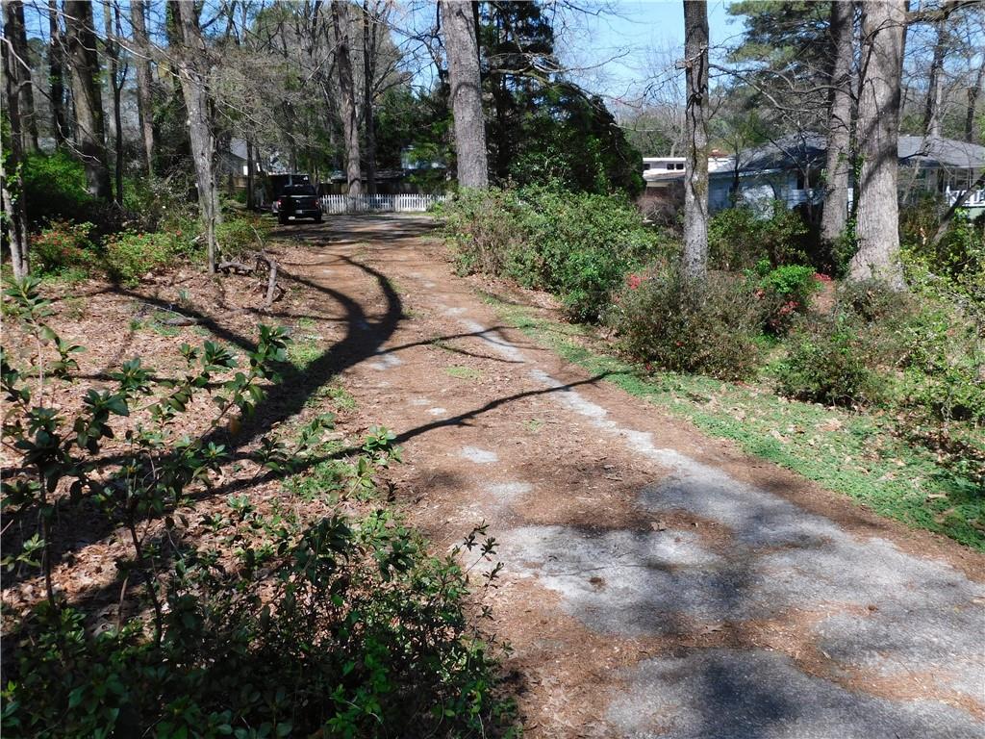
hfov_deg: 60.0
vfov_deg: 46.8
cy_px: 370
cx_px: 492
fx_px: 854
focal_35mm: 30
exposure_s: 1/800
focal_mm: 5.3
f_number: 3.2
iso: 125
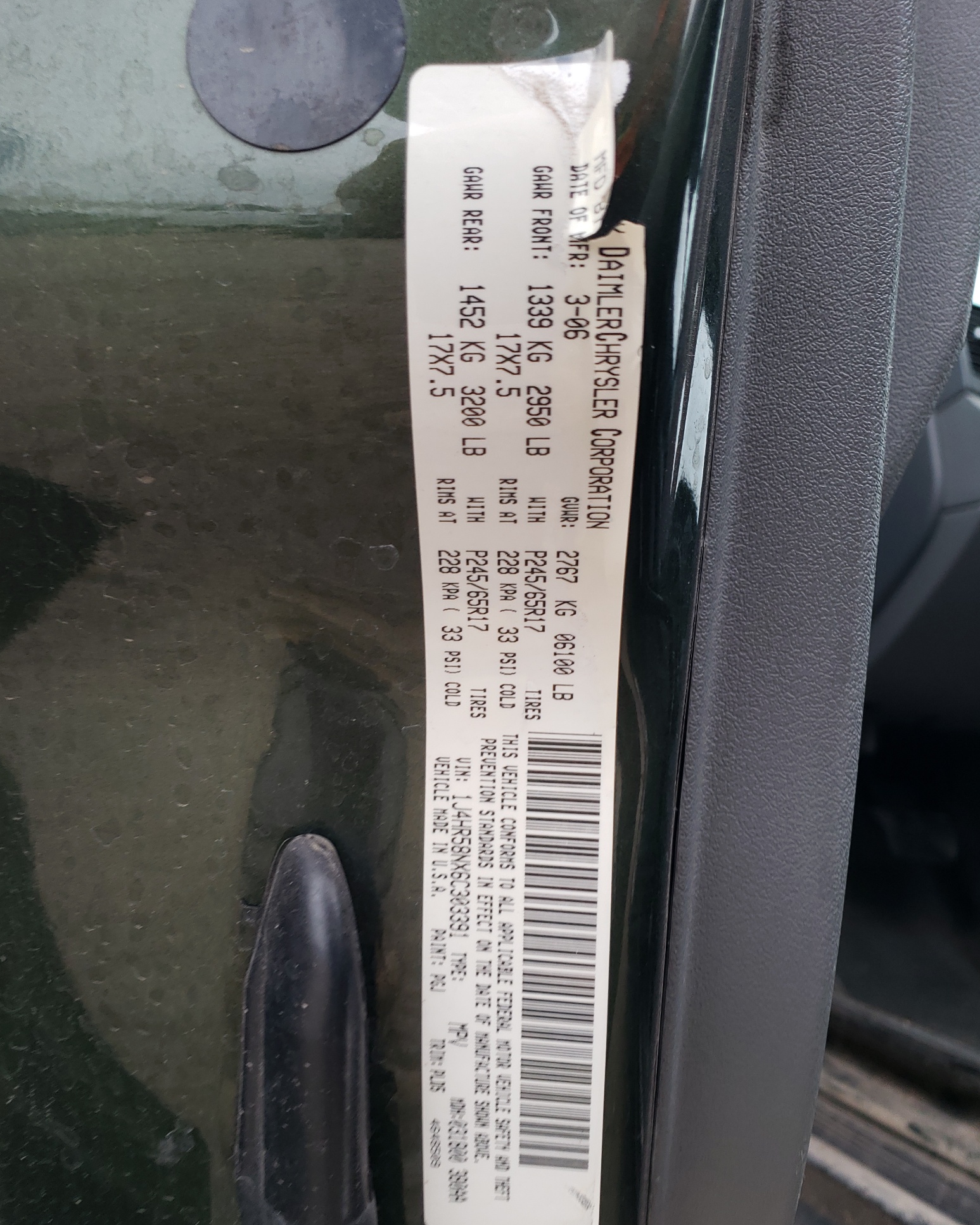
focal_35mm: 28
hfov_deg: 51.5
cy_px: 656
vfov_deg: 62.1
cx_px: 481
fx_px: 1015
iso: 54
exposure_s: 1/60.2
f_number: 1.5
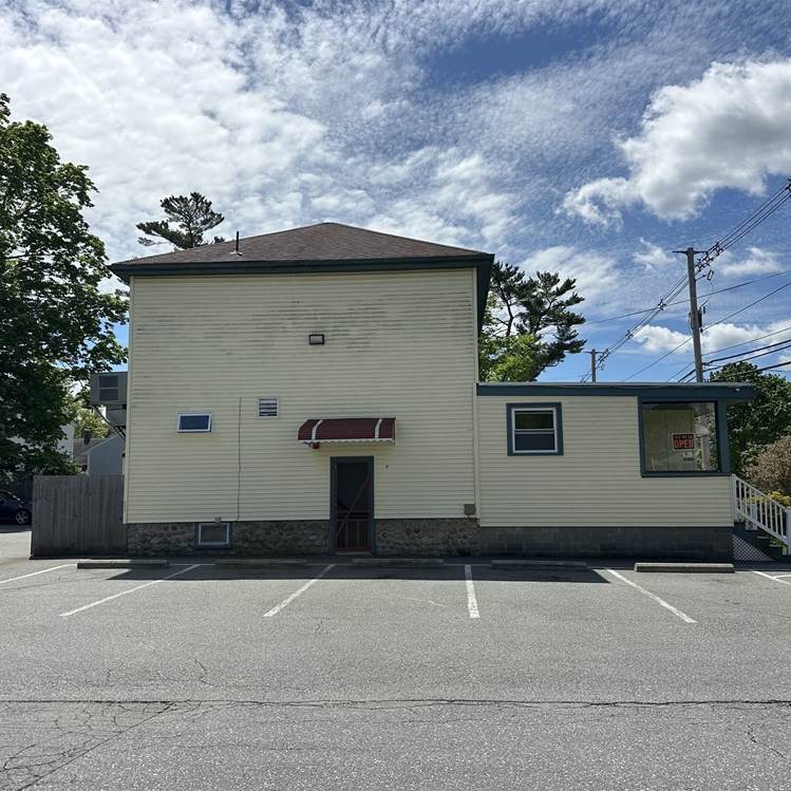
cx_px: 406
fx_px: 750
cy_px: 404
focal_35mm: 29
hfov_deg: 55.6
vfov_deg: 55.6
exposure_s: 1/7042
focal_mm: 6.86
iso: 80
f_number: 1.78
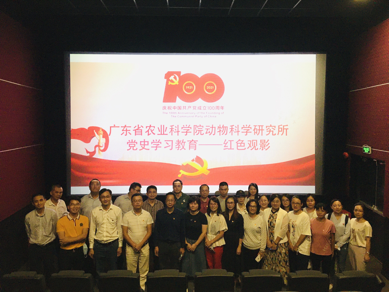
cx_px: 194
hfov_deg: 61.7
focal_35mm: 29
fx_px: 326
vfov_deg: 48.2
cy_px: 146
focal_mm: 4.15
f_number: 2.2
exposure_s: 1/25
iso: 200
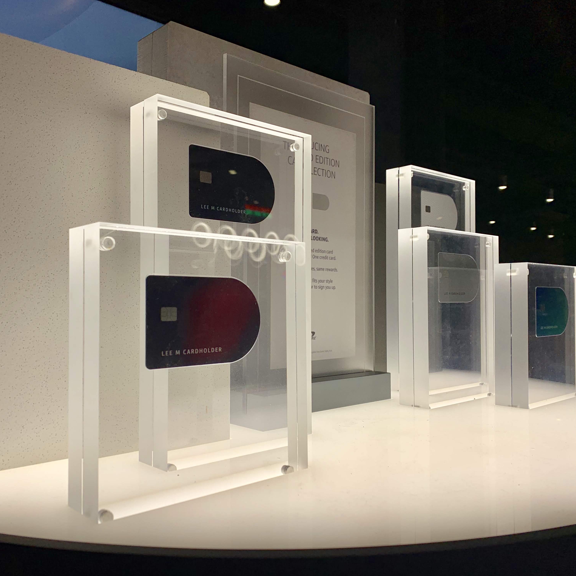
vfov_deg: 52.5
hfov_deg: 52.4
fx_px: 584
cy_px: 287
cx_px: 258
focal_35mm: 31
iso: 25
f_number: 1.8
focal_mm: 4.25
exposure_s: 1/936
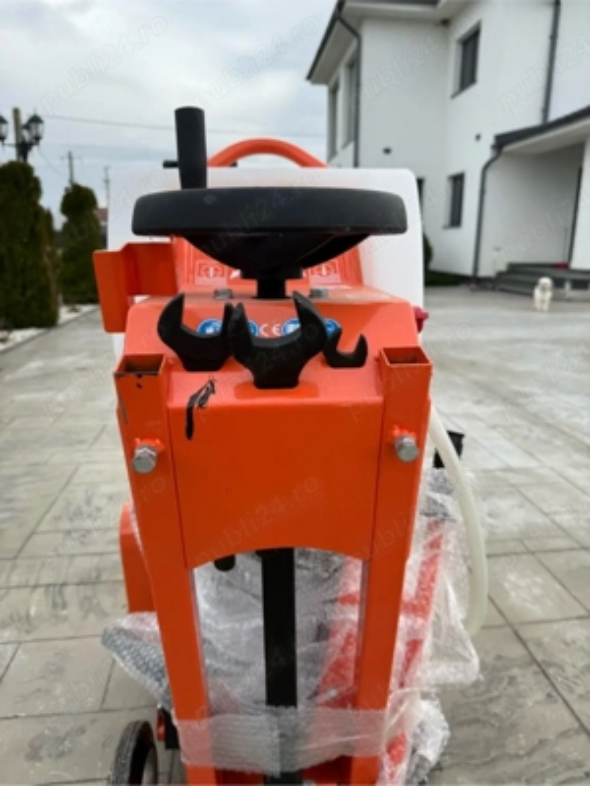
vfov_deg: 71.6
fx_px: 545
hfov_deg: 56.8
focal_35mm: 24
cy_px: 393
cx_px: 295
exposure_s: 1/1727
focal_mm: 6.76
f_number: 1.78
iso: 80
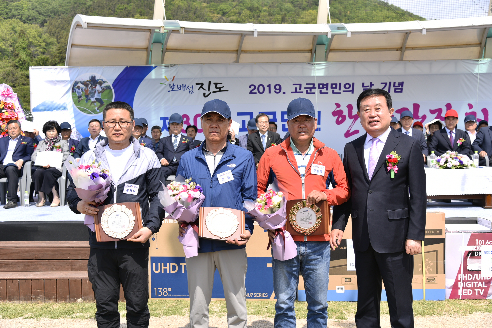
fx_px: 547
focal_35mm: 40
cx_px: 246
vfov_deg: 33.4
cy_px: 164
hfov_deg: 48.5
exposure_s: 1/125
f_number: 5
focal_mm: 40
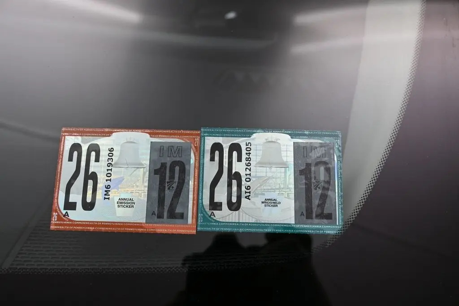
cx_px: 230
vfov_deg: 35.5
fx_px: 478
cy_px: 153
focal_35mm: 38
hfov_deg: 51.3
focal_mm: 25
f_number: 5
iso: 200
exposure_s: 1/250
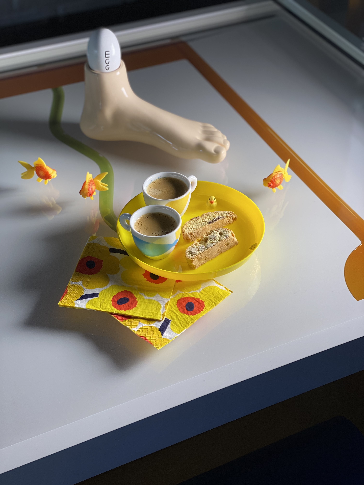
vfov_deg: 36.8
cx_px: 182
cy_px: 242
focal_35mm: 52
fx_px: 729
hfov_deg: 28.0
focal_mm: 6
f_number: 2
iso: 25
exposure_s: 1/82
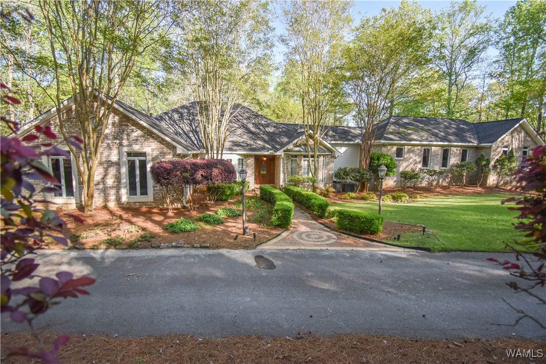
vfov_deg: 77.3
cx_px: 273
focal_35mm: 15
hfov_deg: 100.4
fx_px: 227
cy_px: 182
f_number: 4.5
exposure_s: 1/1000
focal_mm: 10
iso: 640
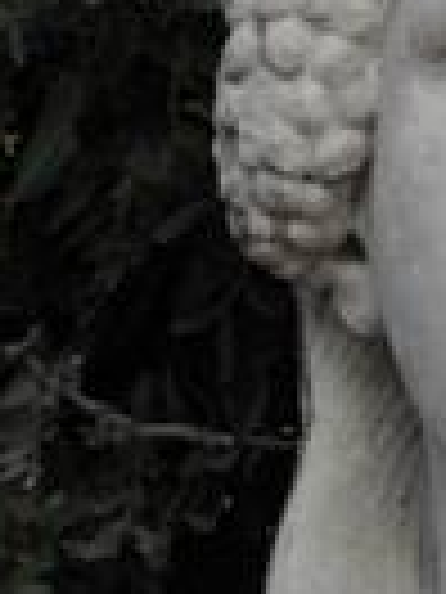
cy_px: 526
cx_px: 662
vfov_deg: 13.0
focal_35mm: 151
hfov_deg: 9.6
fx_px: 2594
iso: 100
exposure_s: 1/420
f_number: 3.5
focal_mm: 10.7
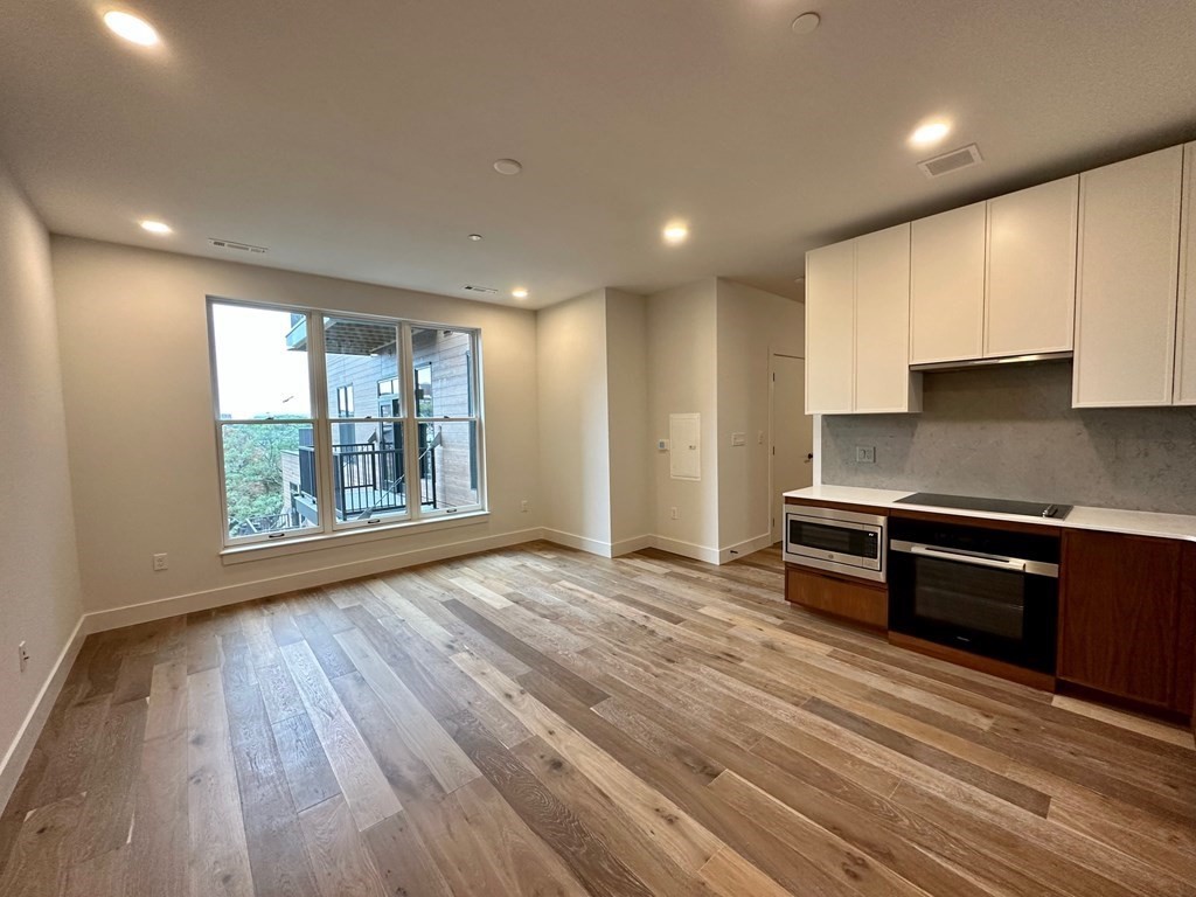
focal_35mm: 14
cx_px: 598
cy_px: 448
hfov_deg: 102.1
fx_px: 484
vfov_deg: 85.7
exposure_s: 1/120
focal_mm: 2.22
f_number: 2.2
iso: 200
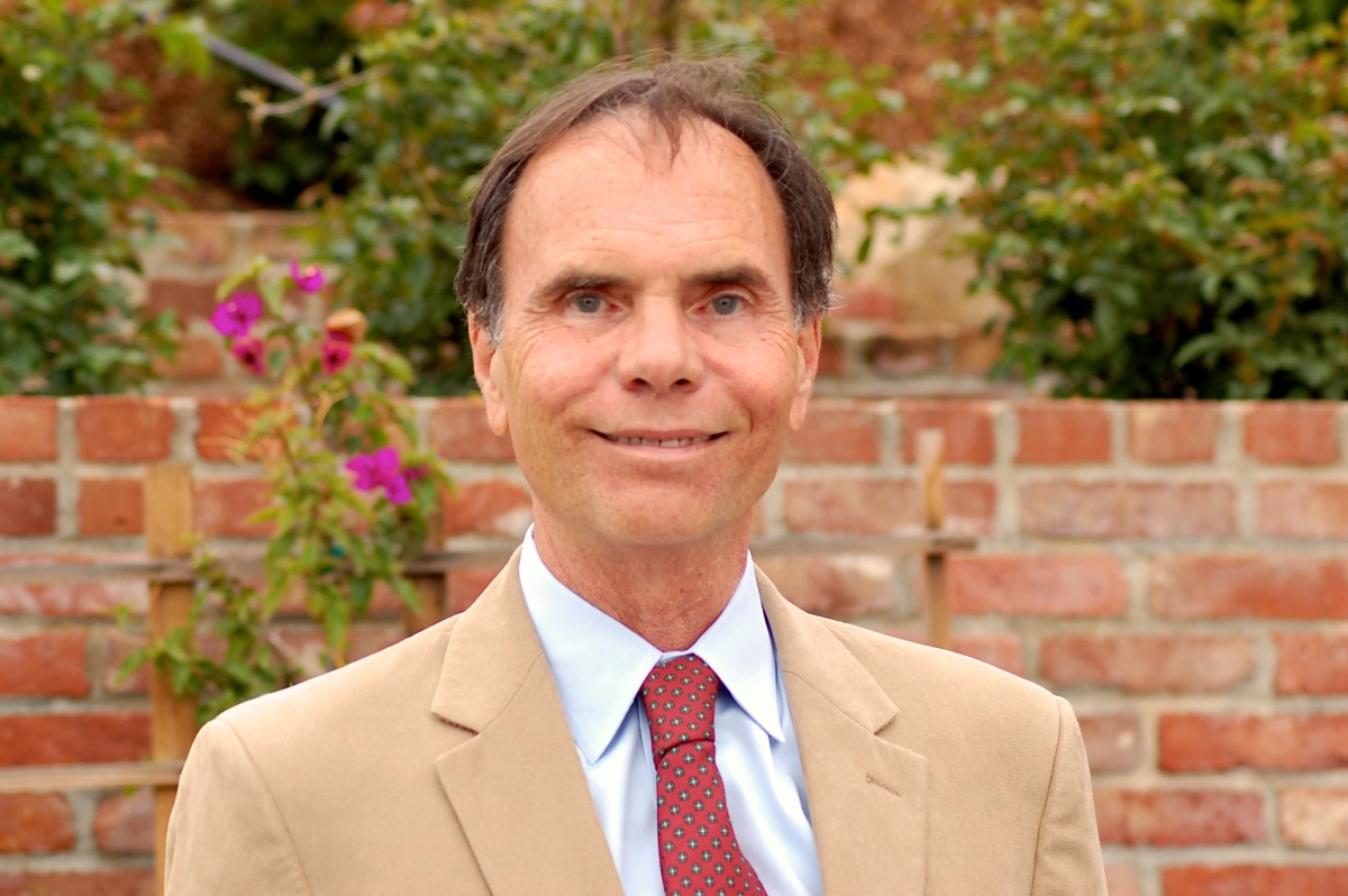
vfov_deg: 9.6
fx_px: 5331
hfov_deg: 14.4
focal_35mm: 142
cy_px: 448
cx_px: 674
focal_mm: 95
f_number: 5.6
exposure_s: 1/125
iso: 200
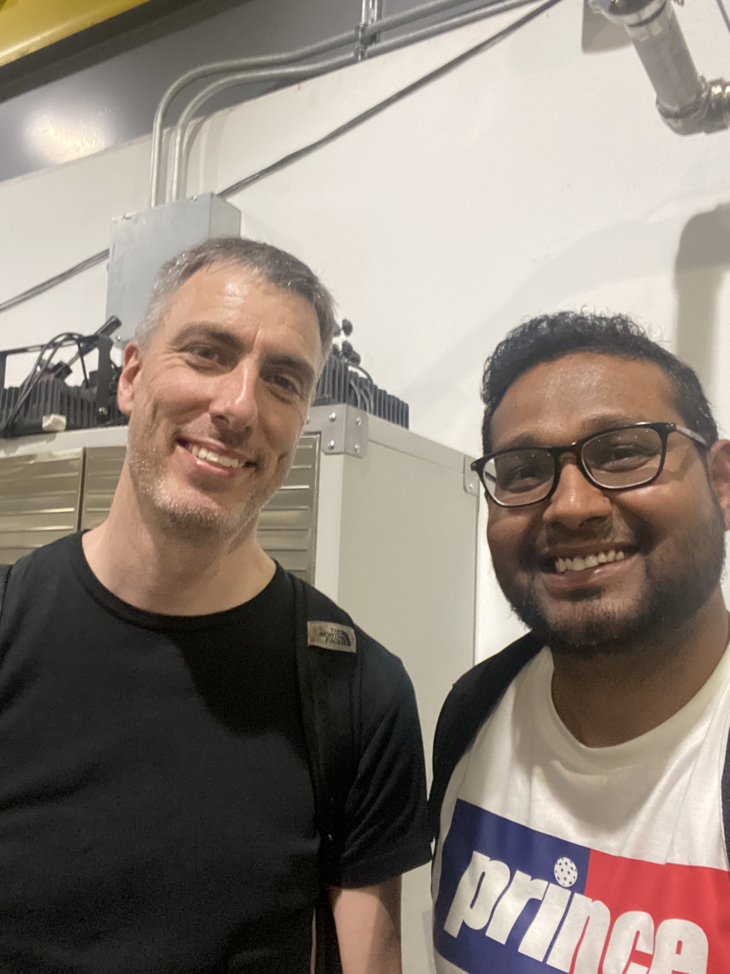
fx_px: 844
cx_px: 365
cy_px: 487
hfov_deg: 46.8
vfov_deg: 60.0
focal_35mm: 30
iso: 640
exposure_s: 1/30
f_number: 2.2
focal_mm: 2.71
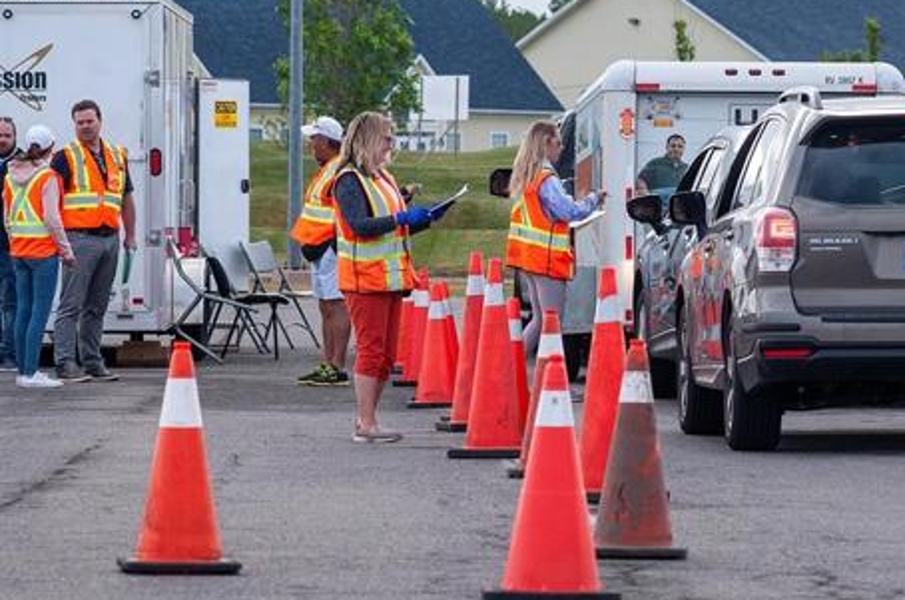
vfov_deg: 4.5
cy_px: 300
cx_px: 574
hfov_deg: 6.7
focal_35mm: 307
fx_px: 7697
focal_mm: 145
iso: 800
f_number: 8
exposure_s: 1/750
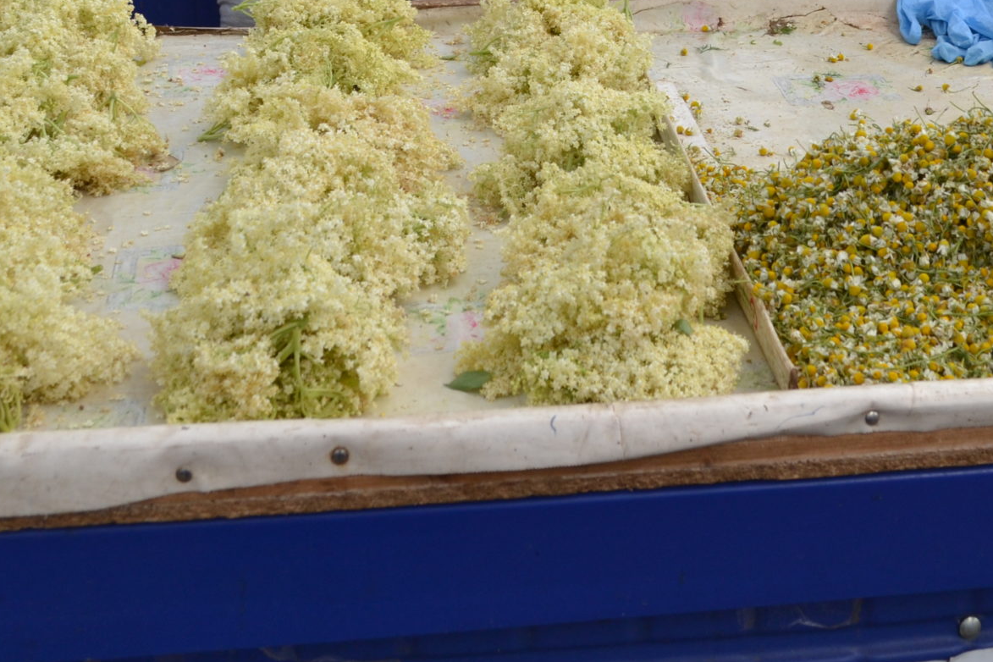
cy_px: -48
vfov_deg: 18.3
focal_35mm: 72
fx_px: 1986
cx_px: 670
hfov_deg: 27.9
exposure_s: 1/125
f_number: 5.6
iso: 280
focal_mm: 22
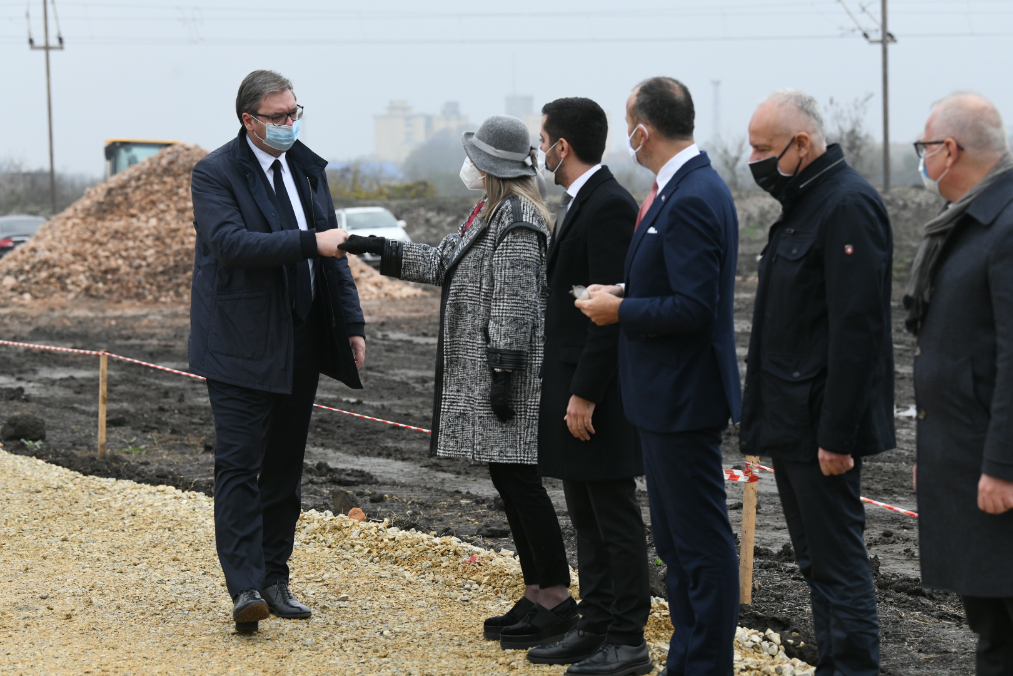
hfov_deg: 20.0
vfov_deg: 13.4
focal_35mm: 102
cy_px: 338
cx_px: 506
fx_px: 2870
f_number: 5
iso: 1600
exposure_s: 1/4000
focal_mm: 102
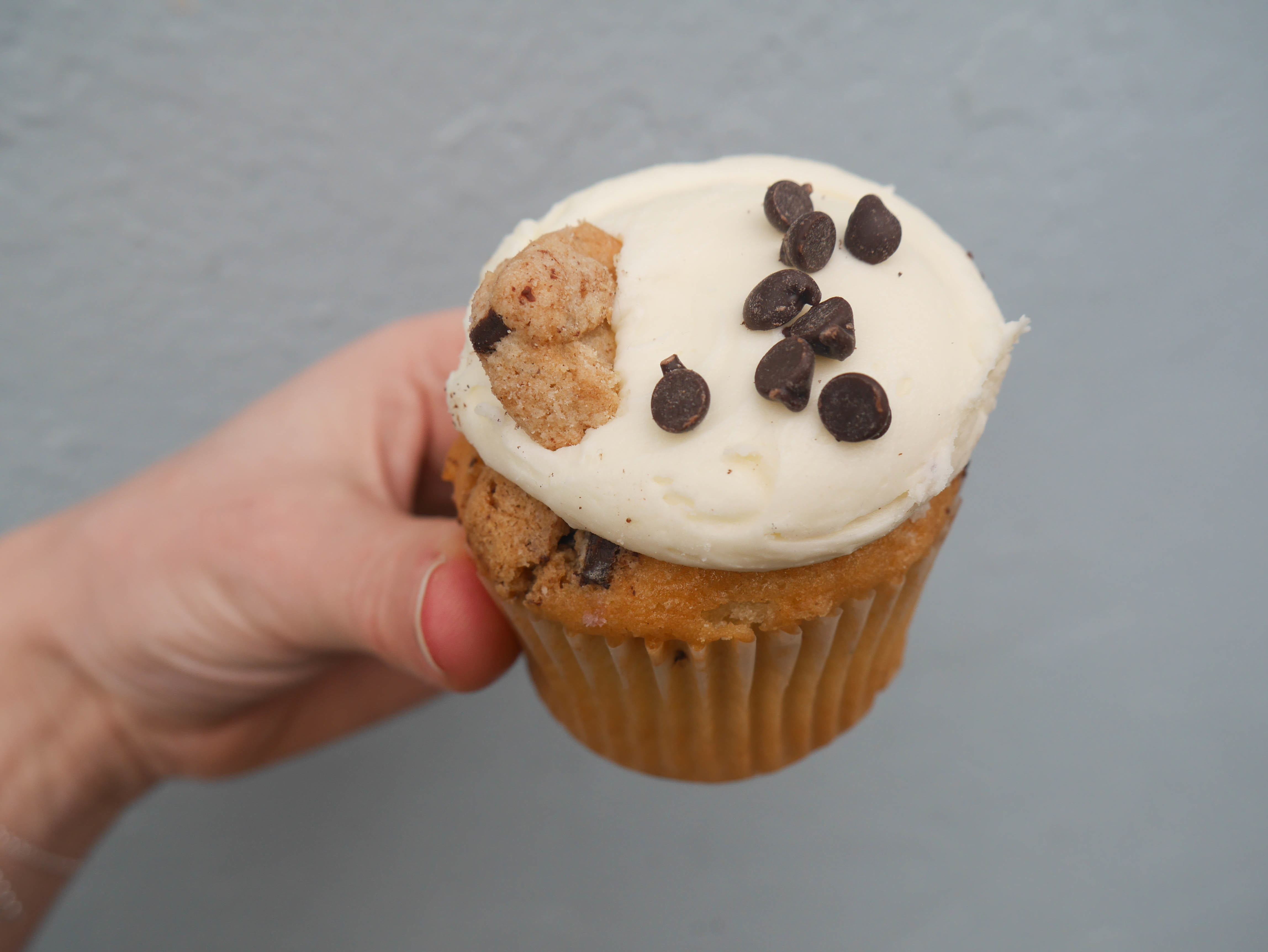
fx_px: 1173
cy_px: 476
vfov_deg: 44.2
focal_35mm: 32
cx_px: 634
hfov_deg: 56.8
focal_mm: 16
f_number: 5
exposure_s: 1/200
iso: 200
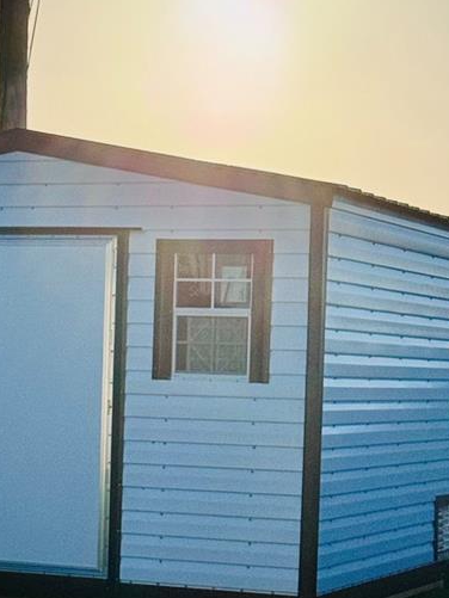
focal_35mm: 115
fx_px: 1988
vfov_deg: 17.1
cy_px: 406
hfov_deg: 12.8
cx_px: 105
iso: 50
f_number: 1.78
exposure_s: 1/20000
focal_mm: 6.76
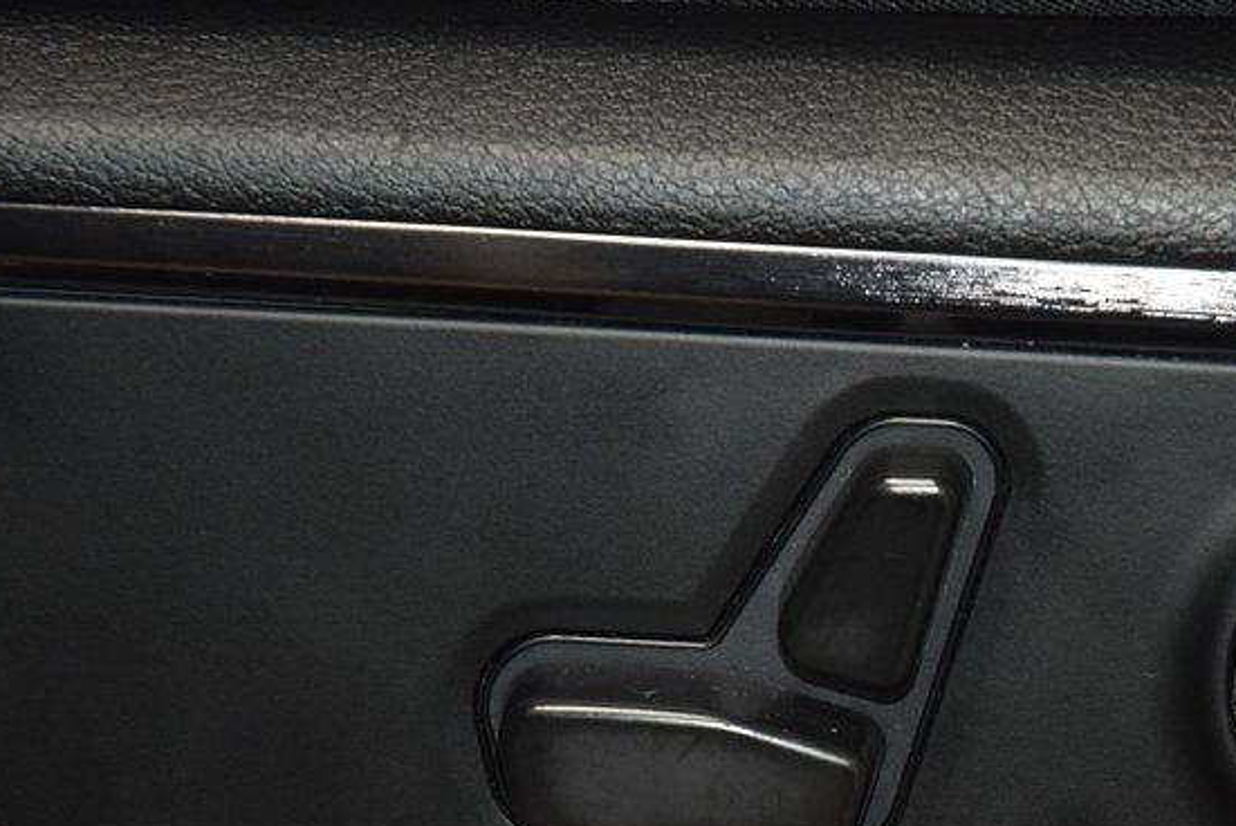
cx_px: 906
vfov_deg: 7.0
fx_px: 6698
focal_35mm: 195
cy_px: 618
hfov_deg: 10.5
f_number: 4.5
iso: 1600
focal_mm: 70
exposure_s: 1/80
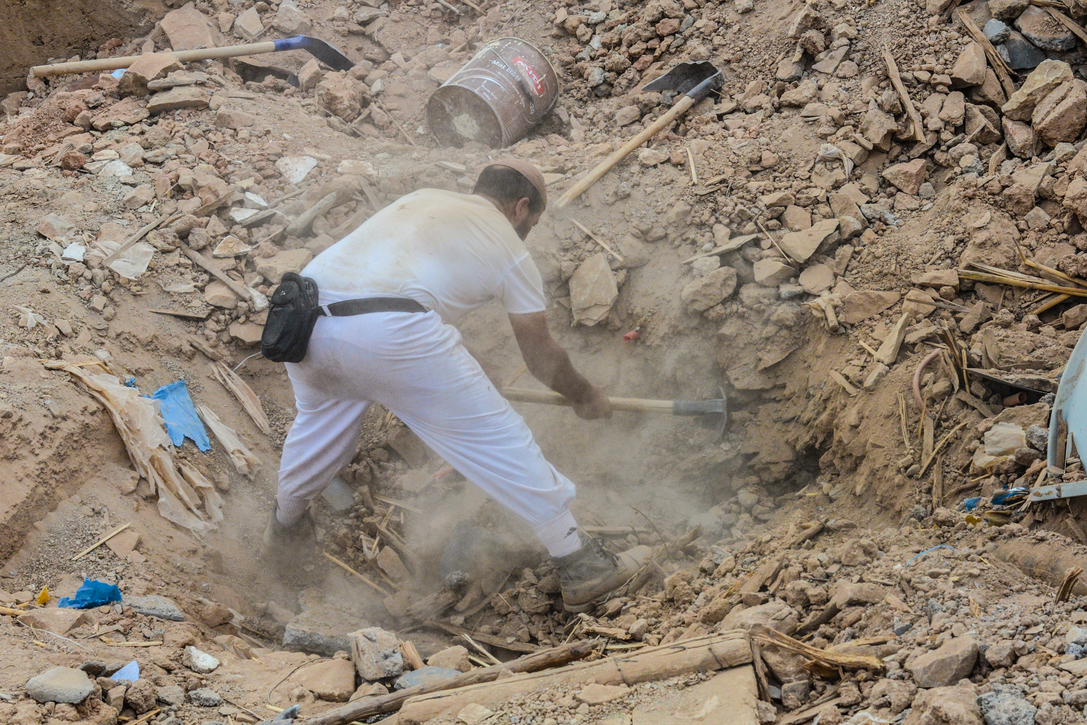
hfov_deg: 27.0
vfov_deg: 18.2
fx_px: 2264
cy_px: 362
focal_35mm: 75
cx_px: 544
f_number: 11
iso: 1000
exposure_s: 1/500
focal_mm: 50
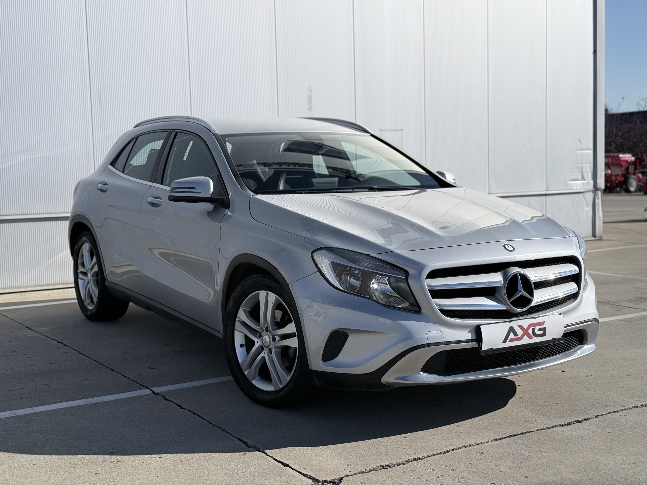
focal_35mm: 48
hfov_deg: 39.7
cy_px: 242
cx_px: 324
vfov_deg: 30.3
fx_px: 897
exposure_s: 1/9901
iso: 80
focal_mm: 6.76
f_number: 1.78
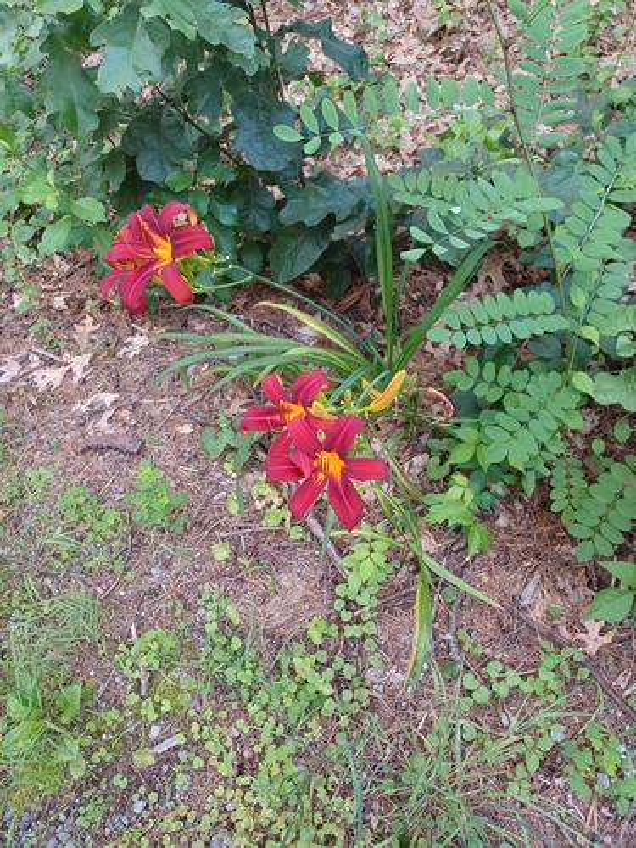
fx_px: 612
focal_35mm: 25
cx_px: 318
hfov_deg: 54.9
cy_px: 424
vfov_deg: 69.4
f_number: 1.8
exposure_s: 1/60
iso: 200
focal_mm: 4.6
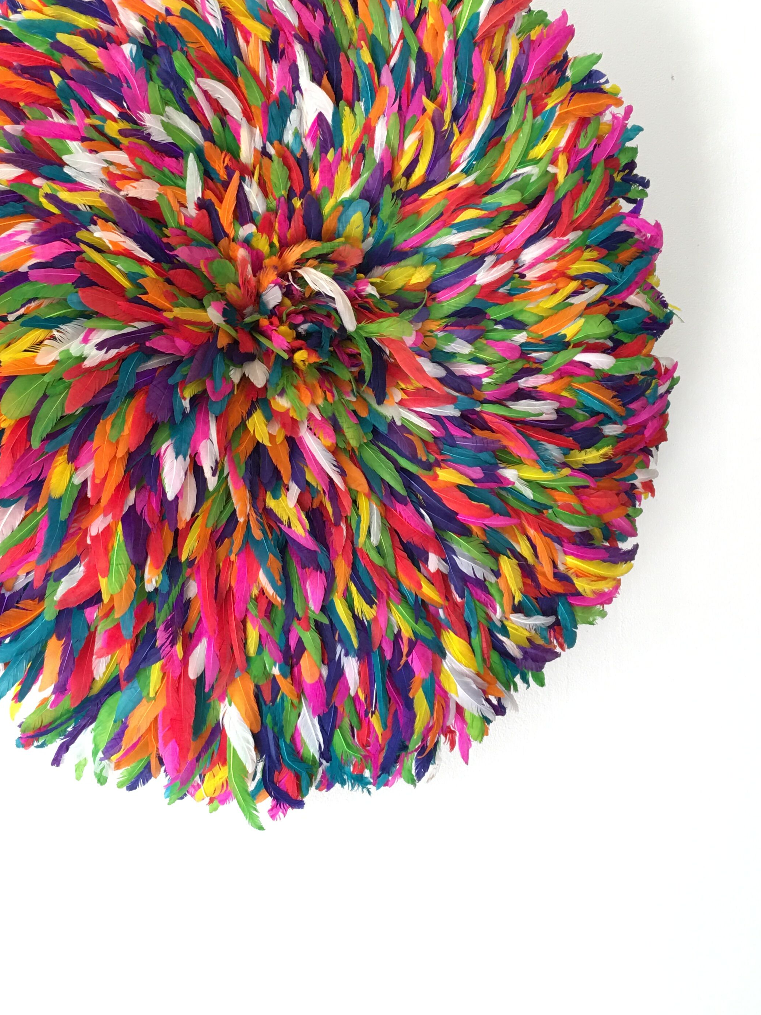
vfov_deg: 44.3
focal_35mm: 42
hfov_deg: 34.1
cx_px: 257
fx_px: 1231
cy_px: 364
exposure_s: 1/33
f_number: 2.2
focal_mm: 4.15
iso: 50
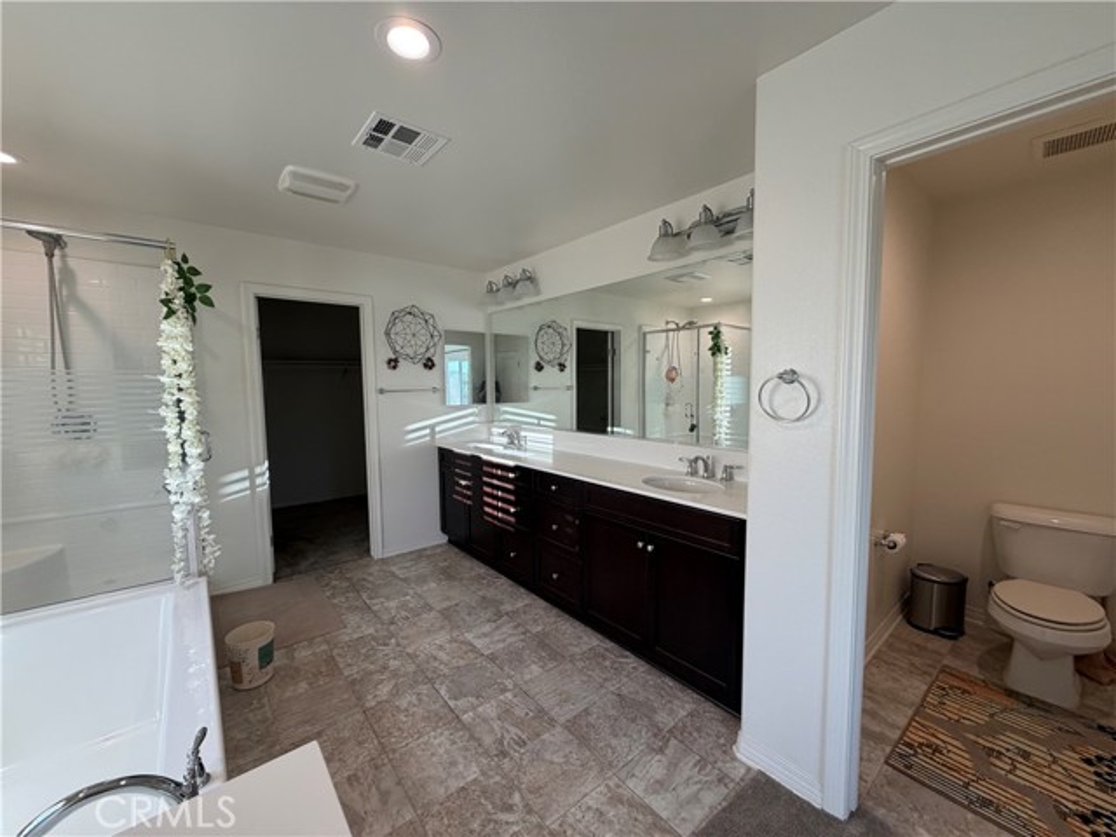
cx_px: 558
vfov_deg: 85.7
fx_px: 451
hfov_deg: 102.1
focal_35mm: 14
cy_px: 418
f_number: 2.2
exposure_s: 1/120
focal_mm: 2.22
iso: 125
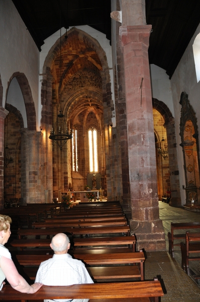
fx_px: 226
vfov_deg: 67.5
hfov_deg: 47.8
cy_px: 151
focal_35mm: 27
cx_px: 100
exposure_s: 1/60
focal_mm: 18
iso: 800
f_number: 3.5
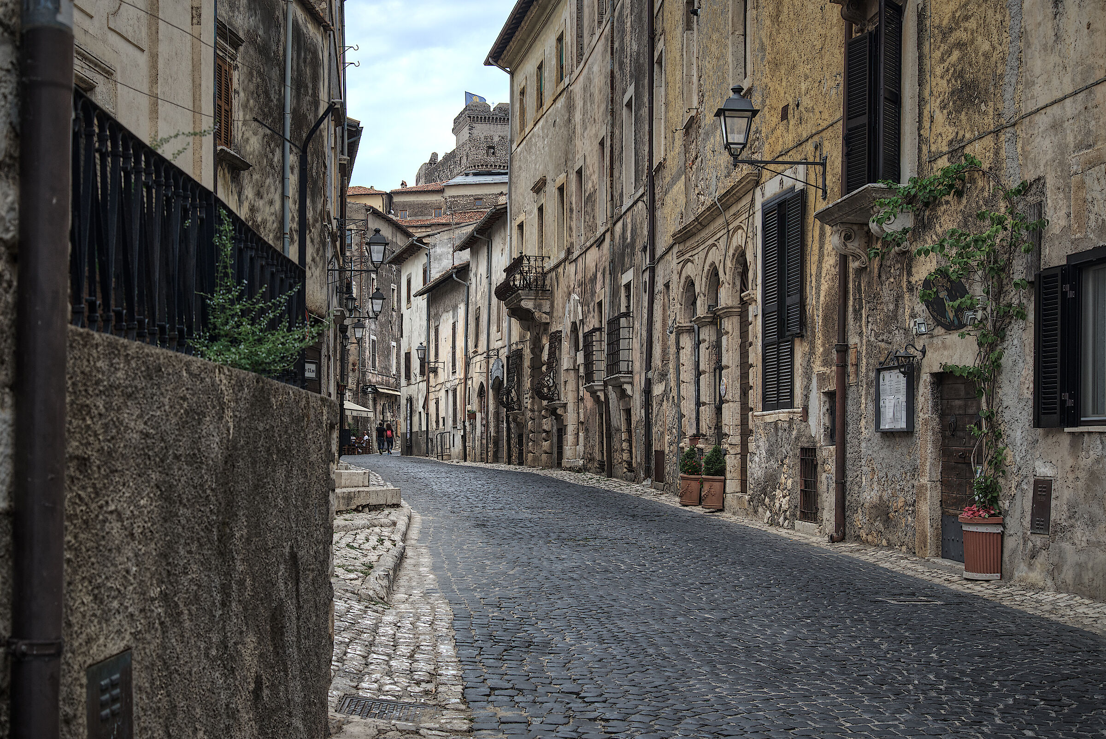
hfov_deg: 42.7
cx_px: 553
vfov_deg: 29.3
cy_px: 370
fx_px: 1414
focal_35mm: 46
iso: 100
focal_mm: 46
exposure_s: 1/125
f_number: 7.1
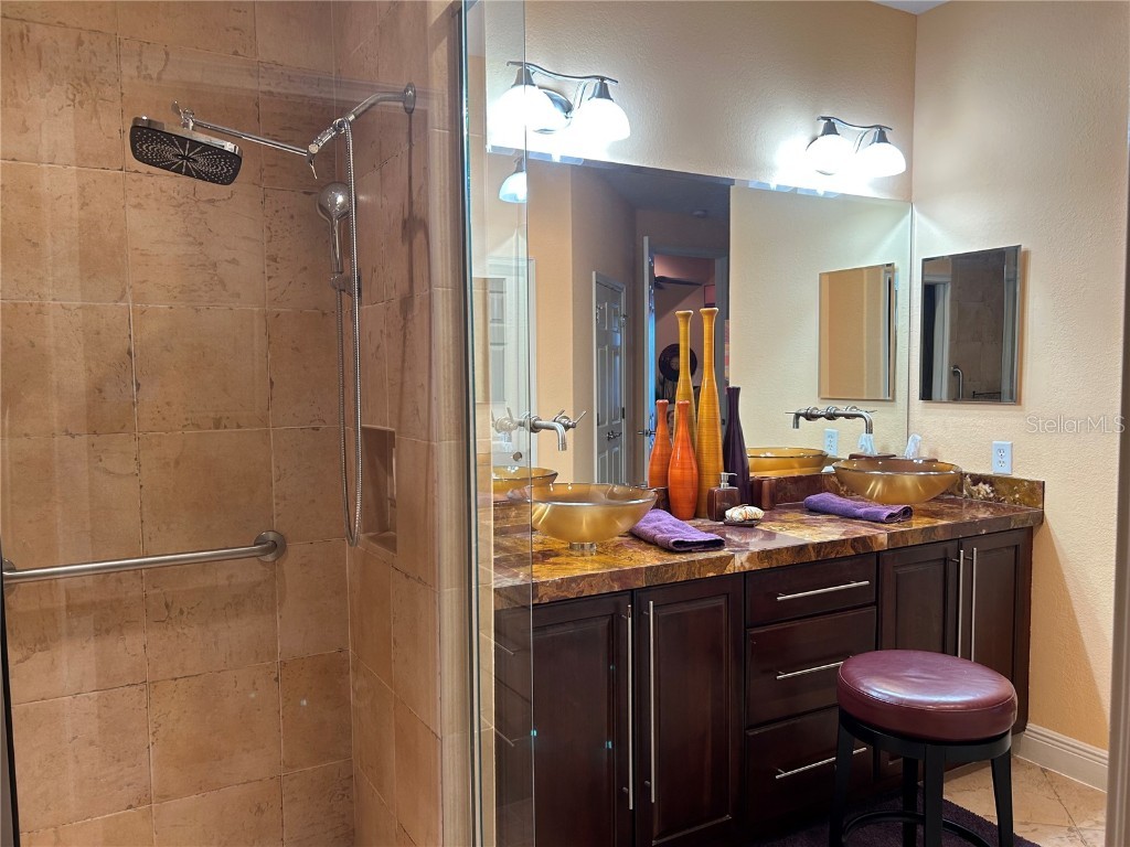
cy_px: 424
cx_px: 565
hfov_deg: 67.3
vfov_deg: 53.1
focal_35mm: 26
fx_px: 849
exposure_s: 1/60
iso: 80
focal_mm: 5.7
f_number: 1.5
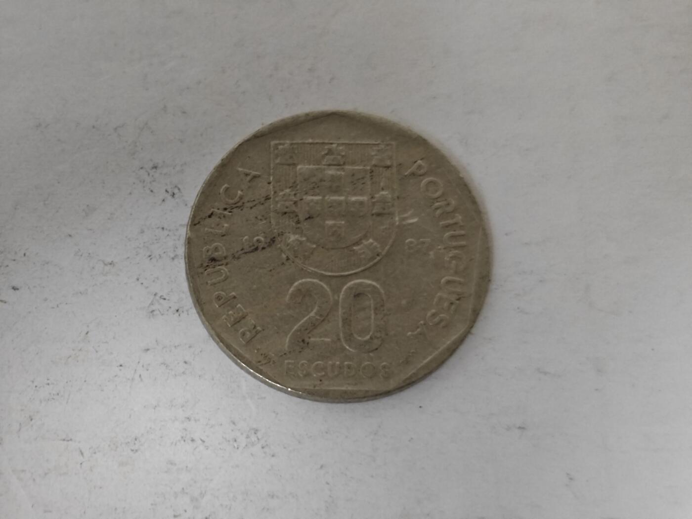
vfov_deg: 19.6
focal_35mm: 75
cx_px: 346
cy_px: 260
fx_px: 1499
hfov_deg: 26.0
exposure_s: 1/42.9
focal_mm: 8.7
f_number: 1.9
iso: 640
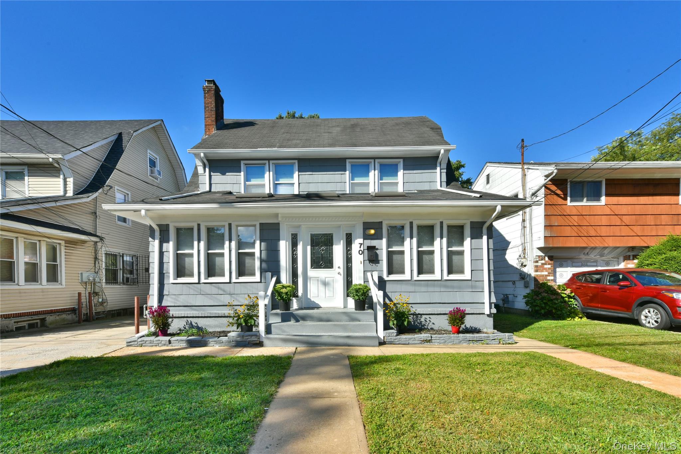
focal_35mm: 16
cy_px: 227
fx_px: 303
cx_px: 340
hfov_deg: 96.7
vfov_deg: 73.8
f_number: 16
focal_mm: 16
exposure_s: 1/125
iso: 250
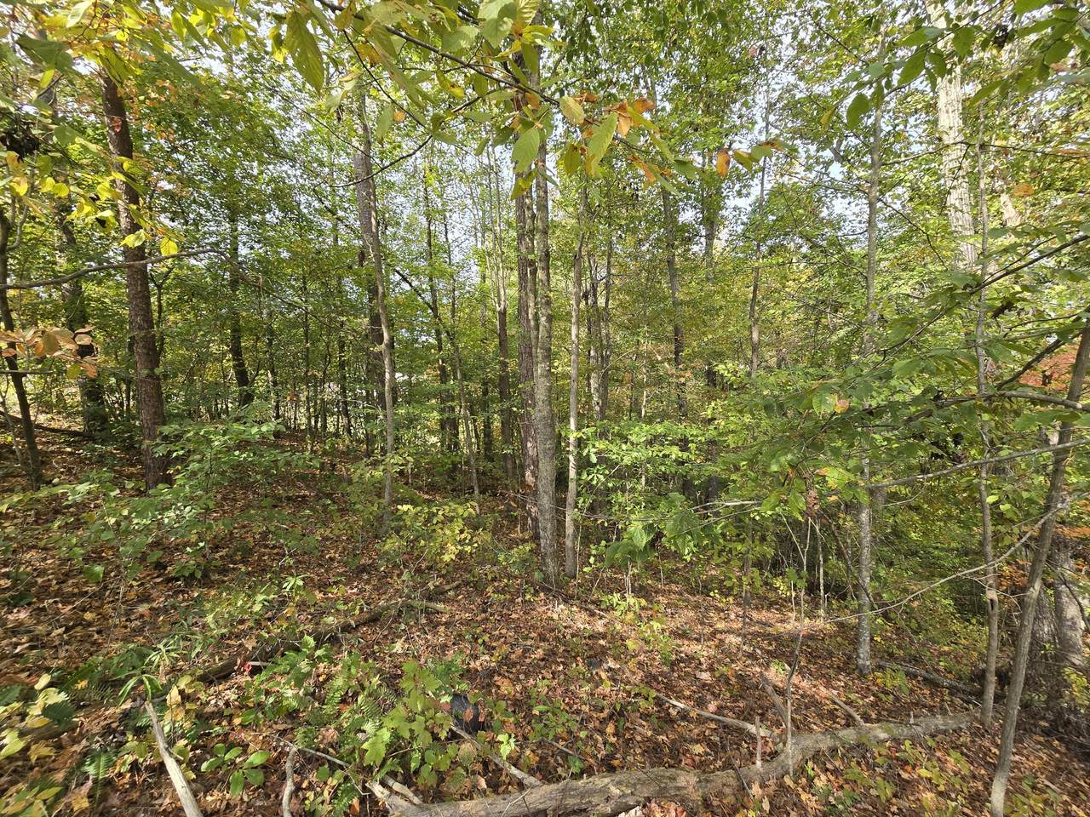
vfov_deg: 89.9
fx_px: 409
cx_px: 545
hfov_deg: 106.2
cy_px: 408
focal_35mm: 13
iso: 50
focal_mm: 2.2
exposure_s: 1/308
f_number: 2.2
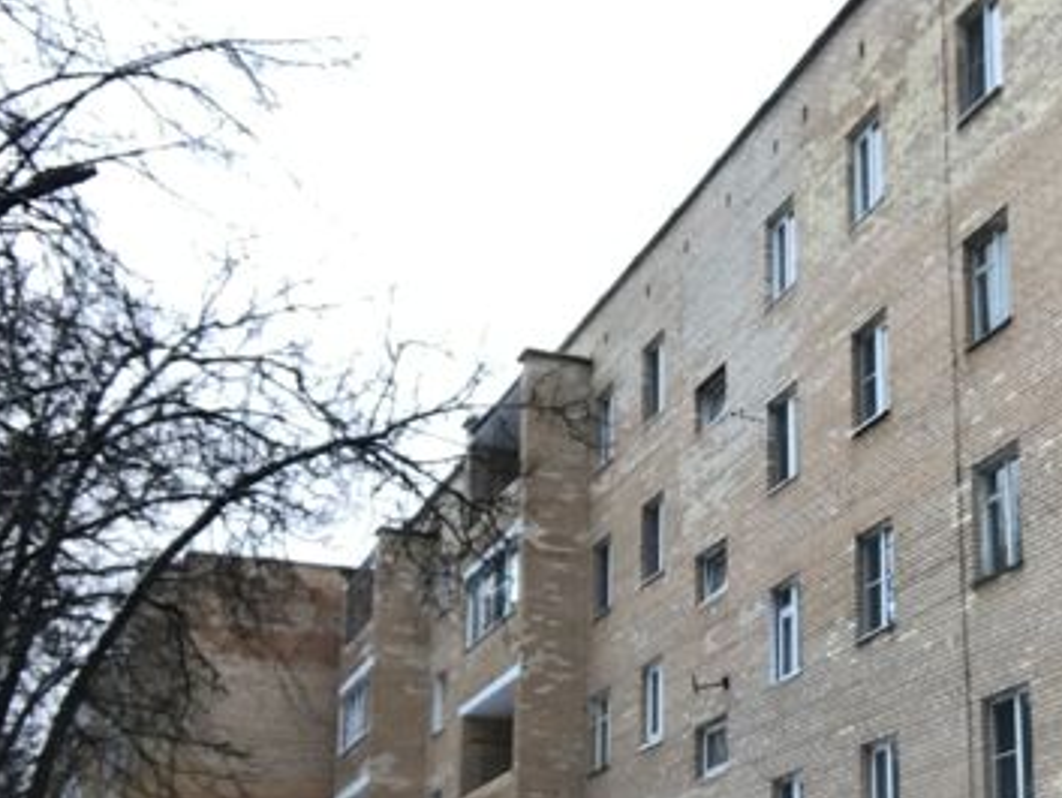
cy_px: 667
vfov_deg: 24.7
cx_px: 924
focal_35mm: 58
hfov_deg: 31.9
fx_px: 1780
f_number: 2.2
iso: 25
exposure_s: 1/33
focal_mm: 2.87
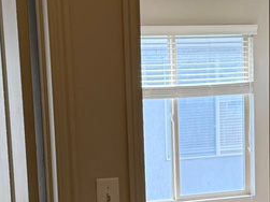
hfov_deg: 20.0
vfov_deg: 14.6
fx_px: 764
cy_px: 237
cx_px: 102
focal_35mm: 98
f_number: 1.78
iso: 160
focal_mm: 6.76
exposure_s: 1/224
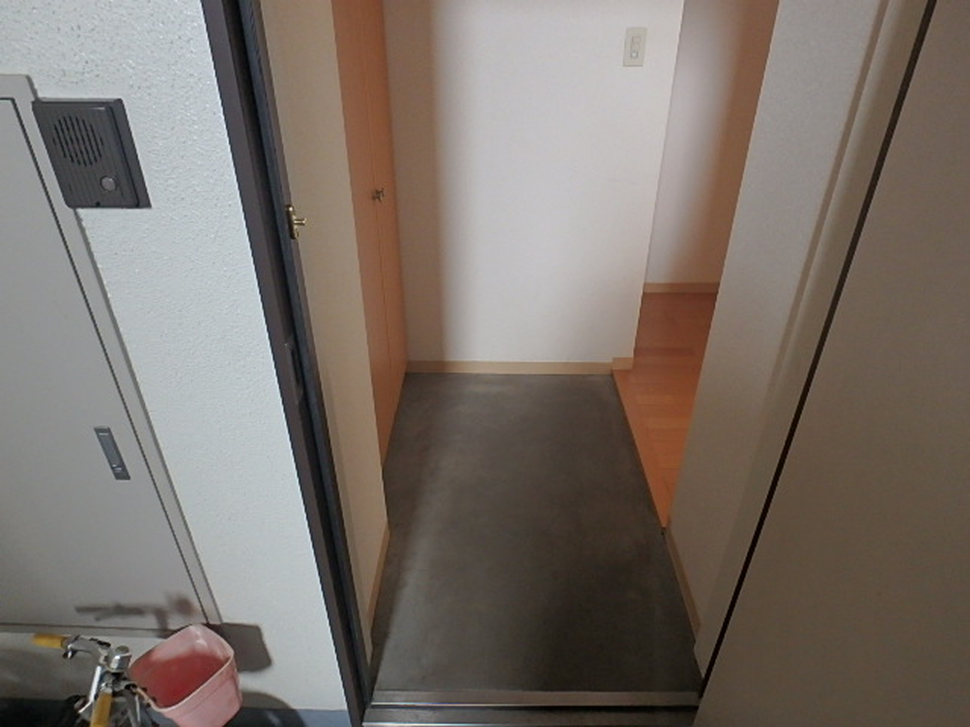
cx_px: 485
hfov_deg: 79.0
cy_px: 364
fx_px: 588
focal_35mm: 21
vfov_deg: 63.4
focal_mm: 3.7
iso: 320
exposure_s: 1/30
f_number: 3.5
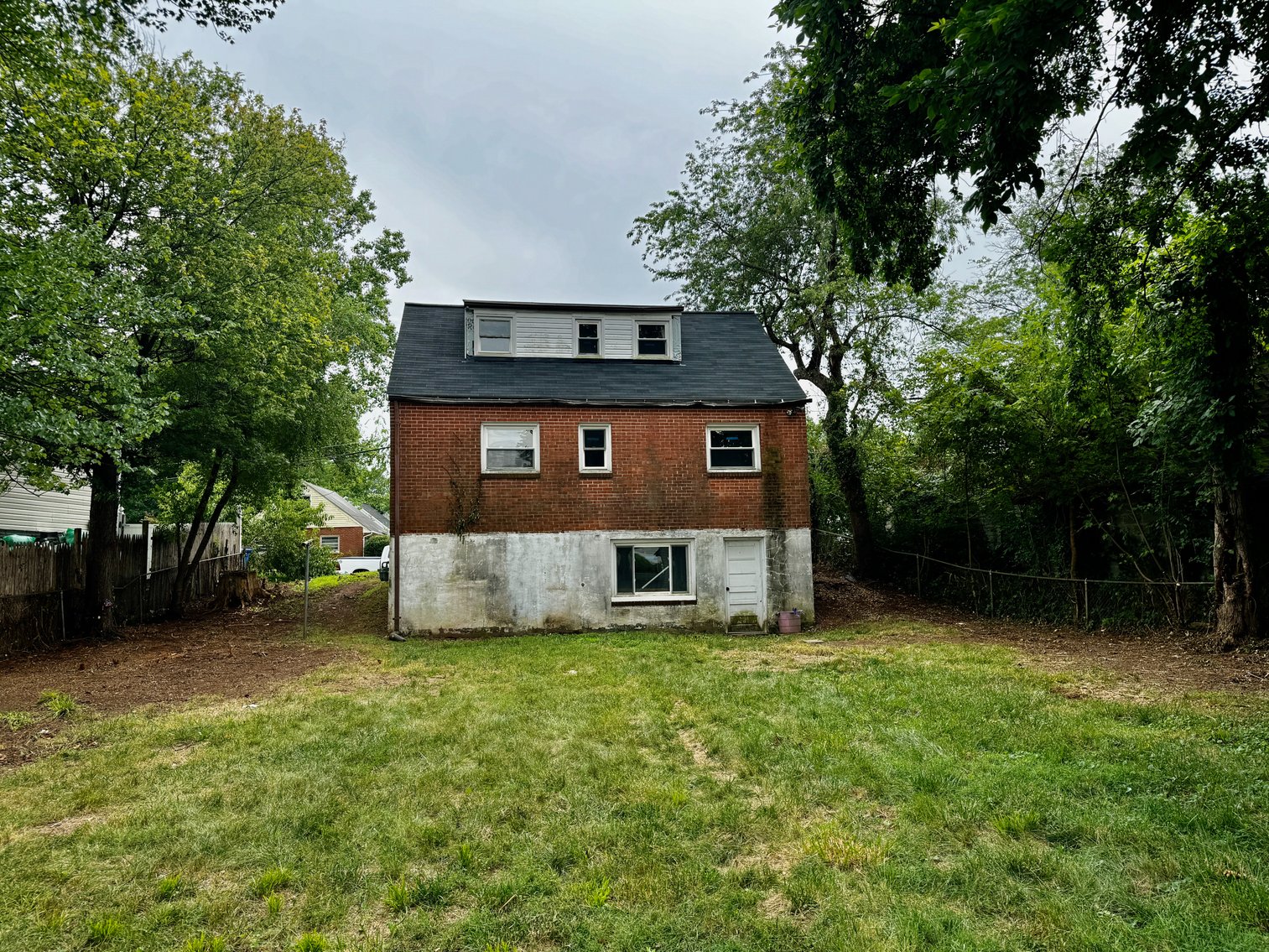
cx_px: 634
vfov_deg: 56.8
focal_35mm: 24
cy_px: 476
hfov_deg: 71.6
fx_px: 880
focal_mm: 6.76
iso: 80
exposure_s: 1/1151
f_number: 1.78
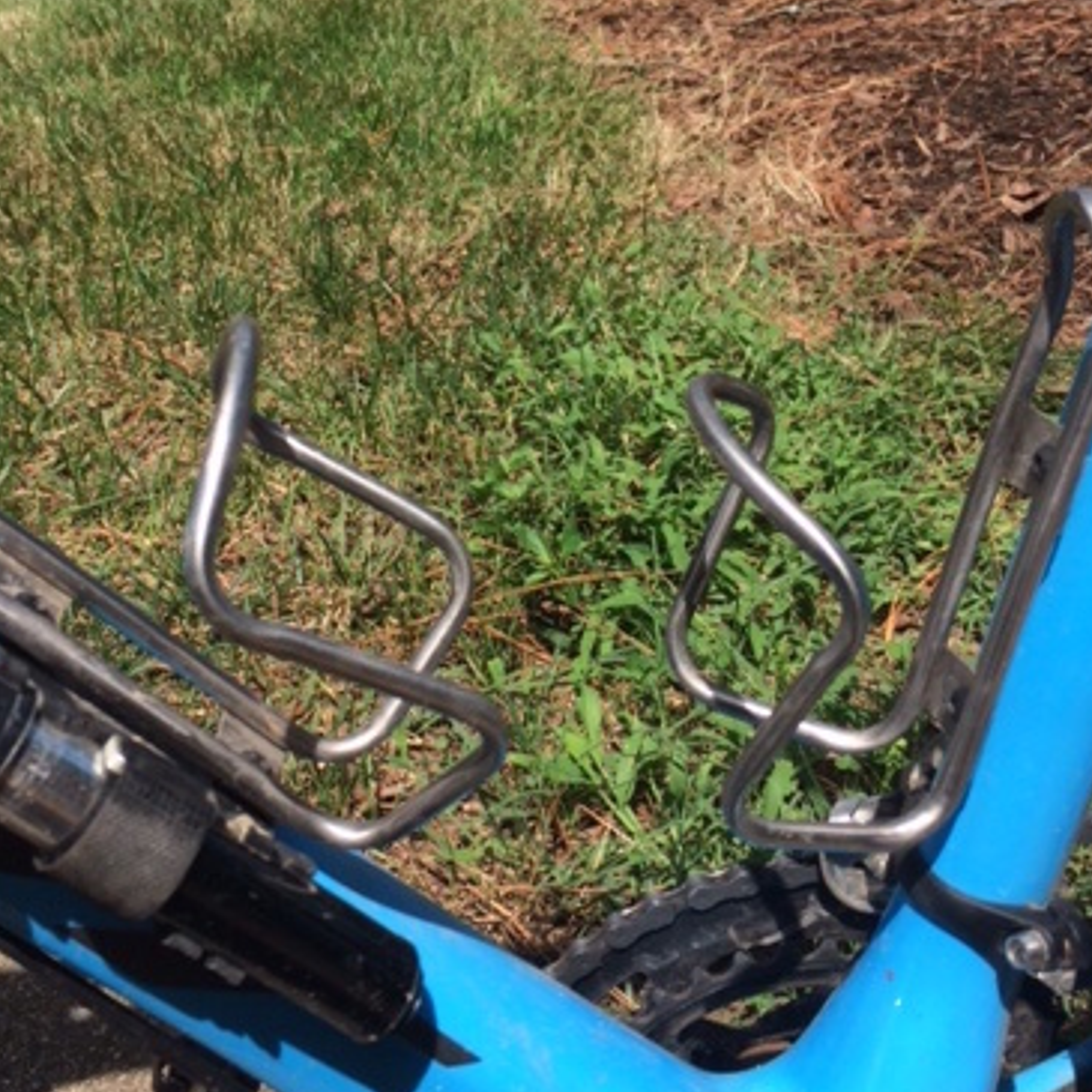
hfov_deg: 37.5
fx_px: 1606
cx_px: 488
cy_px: 395
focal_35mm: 45
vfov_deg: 37.3
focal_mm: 4.15
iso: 32
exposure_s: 1/1466
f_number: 2.2
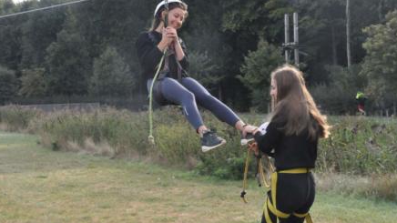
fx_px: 947
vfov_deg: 13.4
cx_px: 206
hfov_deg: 23.7
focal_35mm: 90
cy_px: 76
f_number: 20
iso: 3200
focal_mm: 50
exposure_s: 1/400
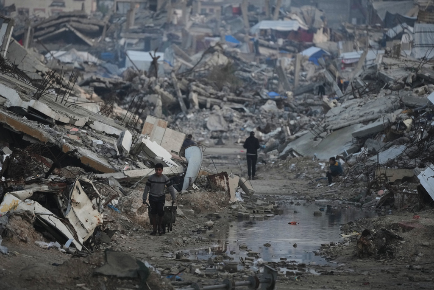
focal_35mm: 370
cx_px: 217
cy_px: 145
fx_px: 4461
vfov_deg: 3.7
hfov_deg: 5.6
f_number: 5.6
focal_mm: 370
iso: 1000
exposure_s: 1/250
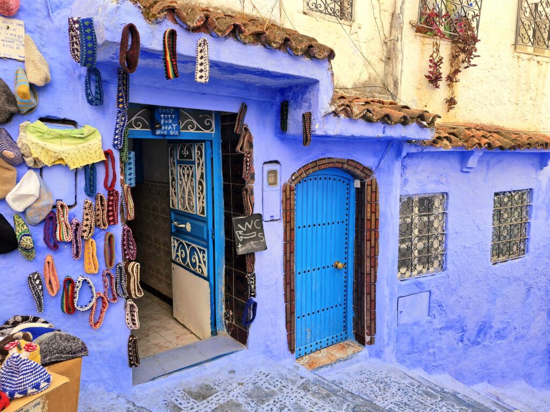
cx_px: 275
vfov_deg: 58.9
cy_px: 206
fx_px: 365
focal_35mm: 23
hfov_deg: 73.9
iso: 50
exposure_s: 1/182
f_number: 1.8
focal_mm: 5.54
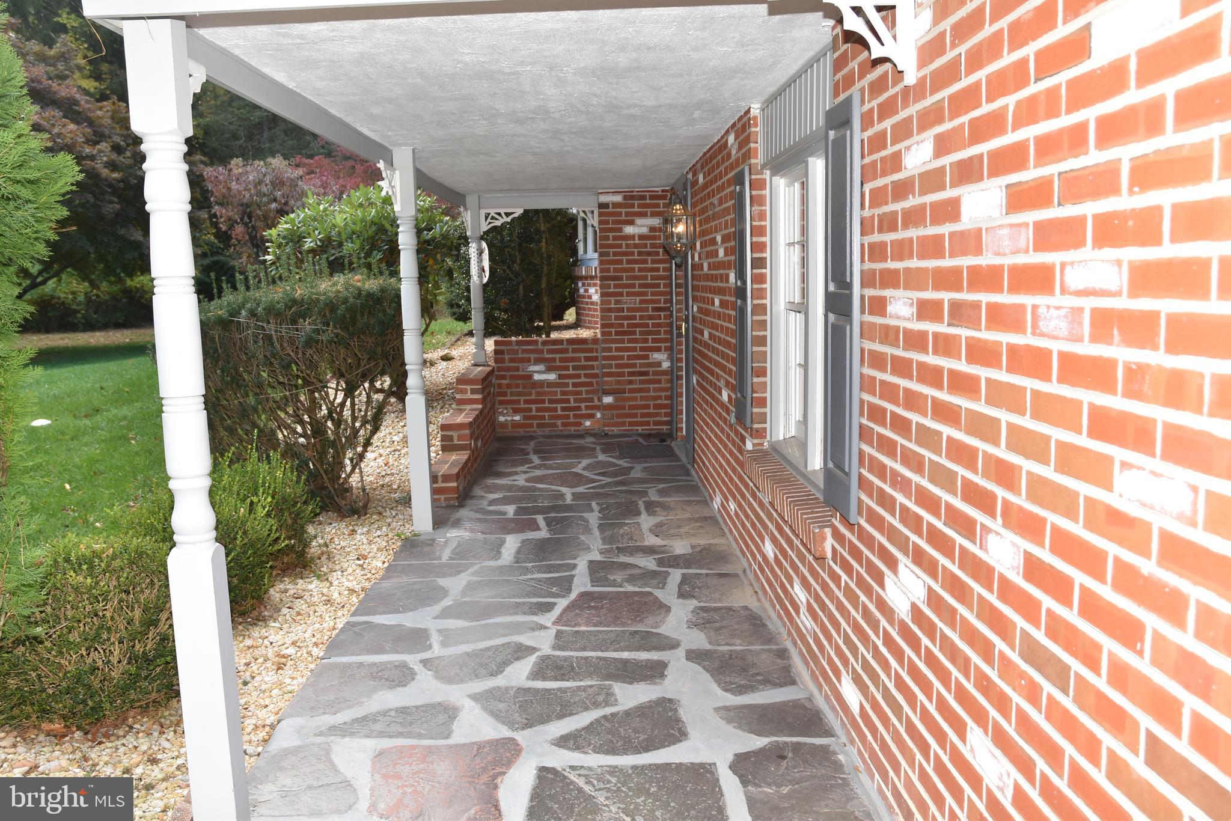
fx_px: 1128
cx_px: 616
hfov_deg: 57.2
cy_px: 410
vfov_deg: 40.0
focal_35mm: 33
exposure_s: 1/125
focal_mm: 22
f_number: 5.6
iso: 280
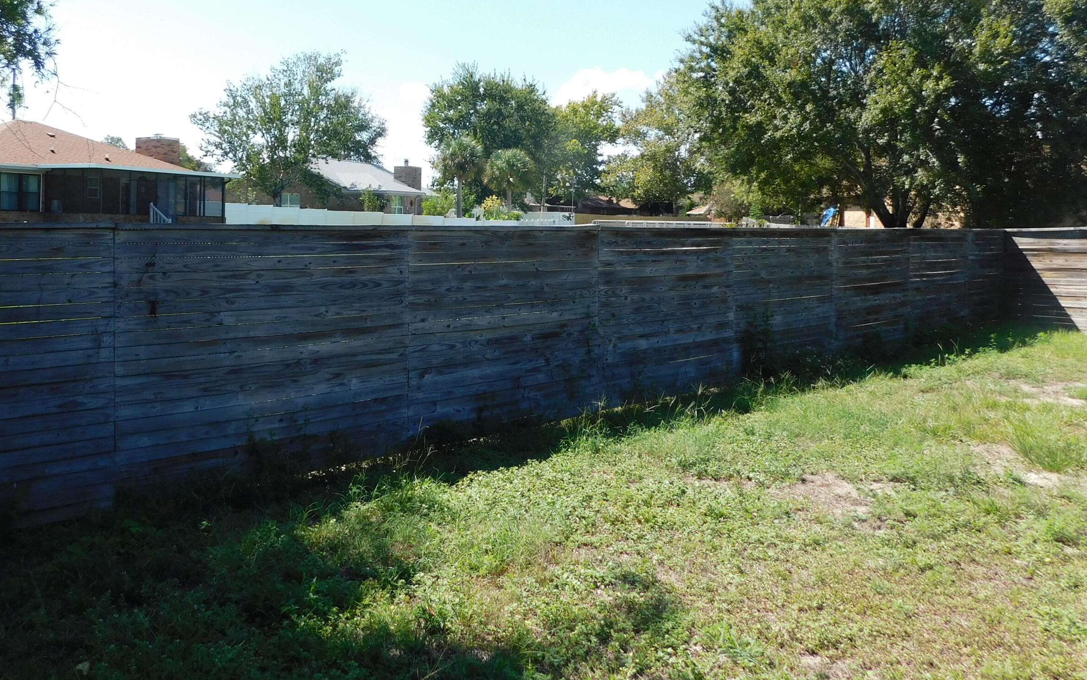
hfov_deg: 60.6
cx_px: 428
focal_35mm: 31
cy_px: 213
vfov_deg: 40.0
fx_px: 918
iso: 125
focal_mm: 4
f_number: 3
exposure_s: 1/800
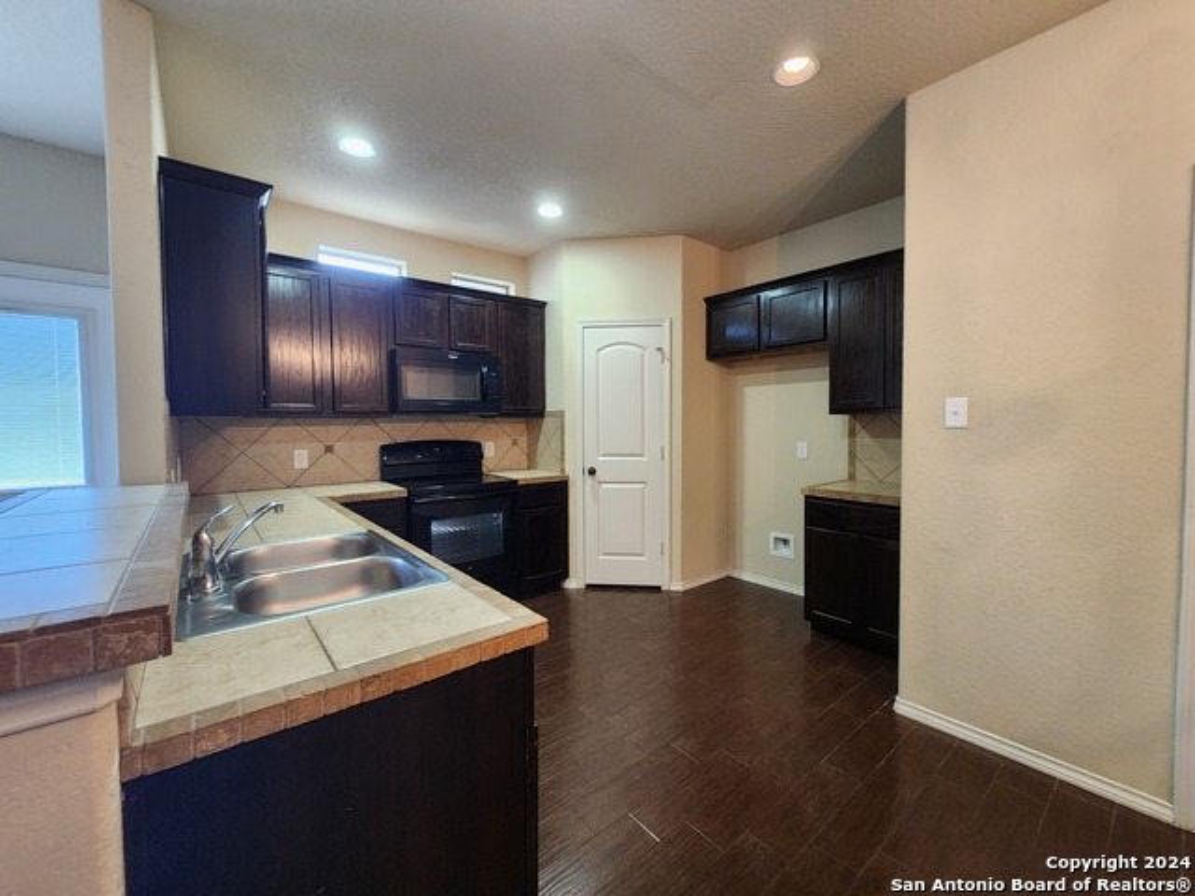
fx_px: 449
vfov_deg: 89.9
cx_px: 598
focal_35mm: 13
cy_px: 448
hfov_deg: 106.2
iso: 320
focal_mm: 2.2
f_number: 2.2
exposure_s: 1/30
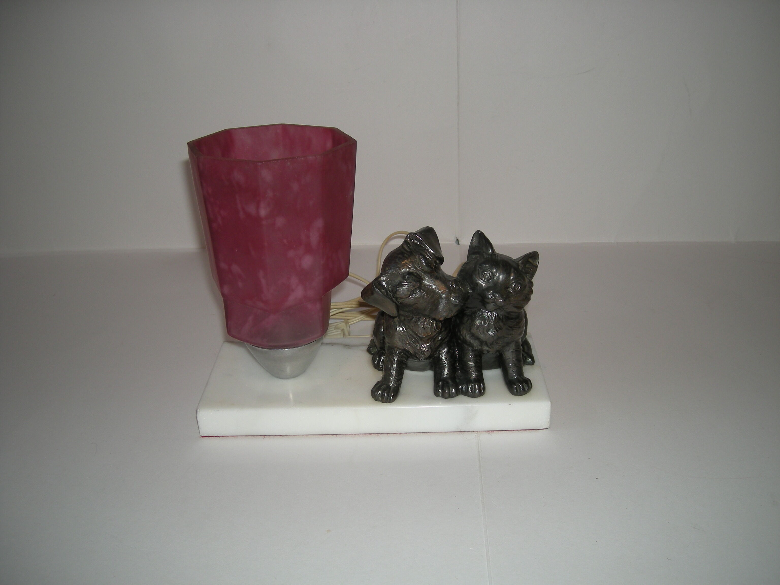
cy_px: 292
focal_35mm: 35
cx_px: 390
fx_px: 789
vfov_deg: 40.7
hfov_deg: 52.6
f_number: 2.8
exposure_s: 1/55.4
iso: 50
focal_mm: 5.7
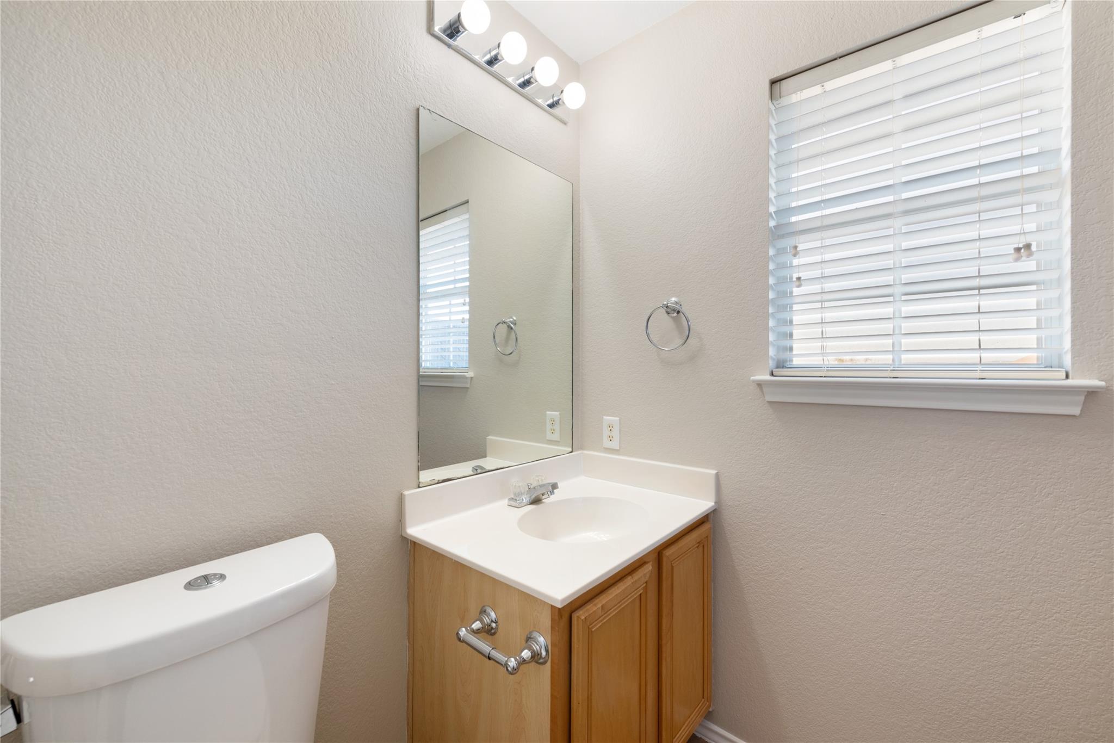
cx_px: 557
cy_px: 372
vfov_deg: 81.2
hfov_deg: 104.2
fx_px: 433
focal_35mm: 14
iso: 400
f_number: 8
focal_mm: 14
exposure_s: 1/13
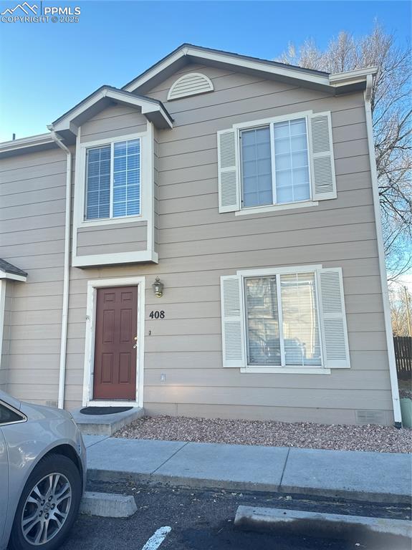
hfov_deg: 56.8
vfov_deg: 71.6
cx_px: 206
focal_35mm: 24
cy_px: 275
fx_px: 381
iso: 80
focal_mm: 6.86
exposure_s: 1/283
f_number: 1.78
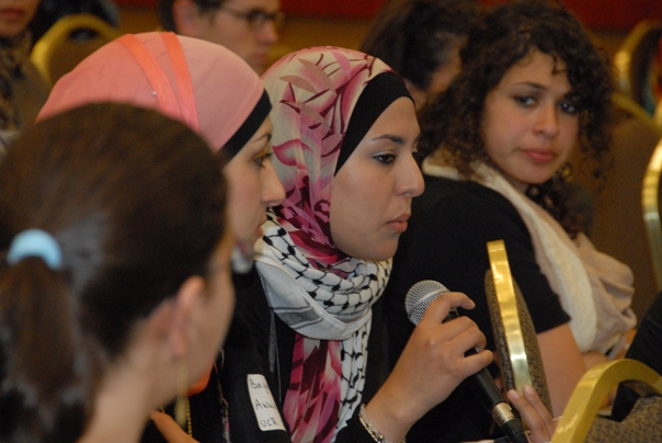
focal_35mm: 300
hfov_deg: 6.9
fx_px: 5522
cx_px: 331
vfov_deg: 4.6
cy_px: 222
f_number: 8
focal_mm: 200
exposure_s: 1/60
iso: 1250
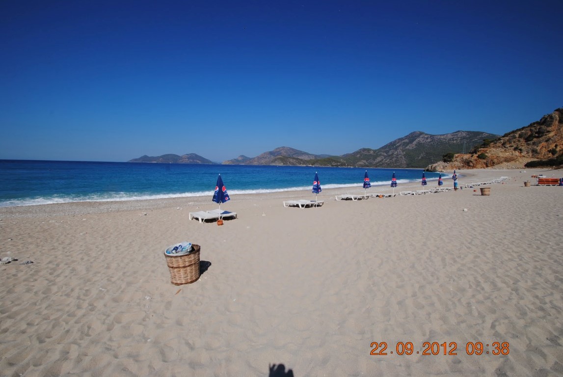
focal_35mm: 15
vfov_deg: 77.5
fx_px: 235
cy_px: 188
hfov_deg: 100.3
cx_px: 282
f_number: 10
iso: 100
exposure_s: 1/400
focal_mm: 10
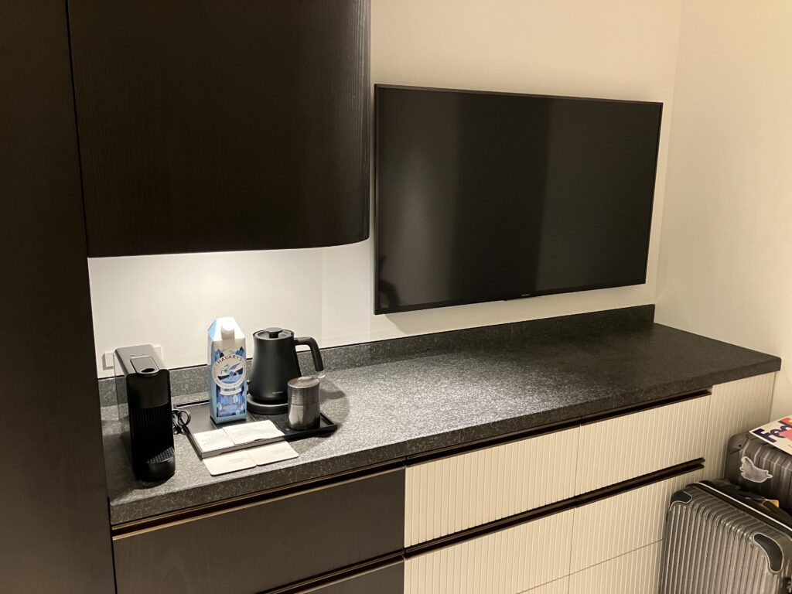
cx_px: 396
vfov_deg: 49.7
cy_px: 297
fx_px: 641
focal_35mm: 28
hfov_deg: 63.4
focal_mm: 3.99
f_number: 1.8
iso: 320
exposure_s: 1/33
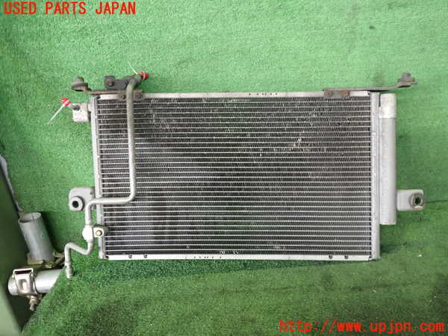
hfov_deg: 60.0
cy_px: 168
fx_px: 388
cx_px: 224
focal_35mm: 30
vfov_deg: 46.8
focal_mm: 5.4
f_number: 2.3
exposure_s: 1/30
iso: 320
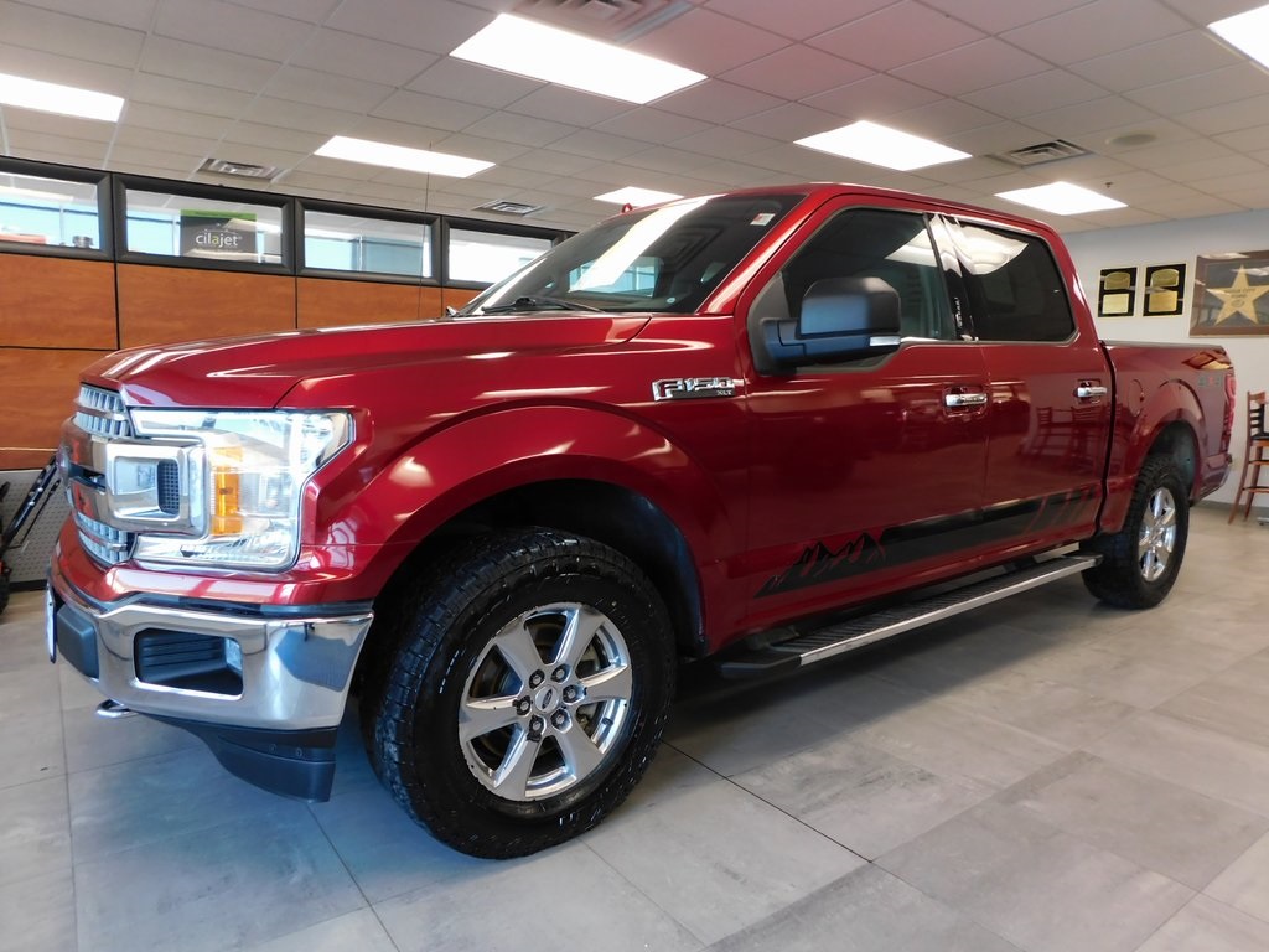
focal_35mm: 23
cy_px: 476
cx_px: 634
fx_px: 843
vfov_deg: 58.9
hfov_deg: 73.9
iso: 400
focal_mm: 4
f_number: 3
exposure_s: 1/30
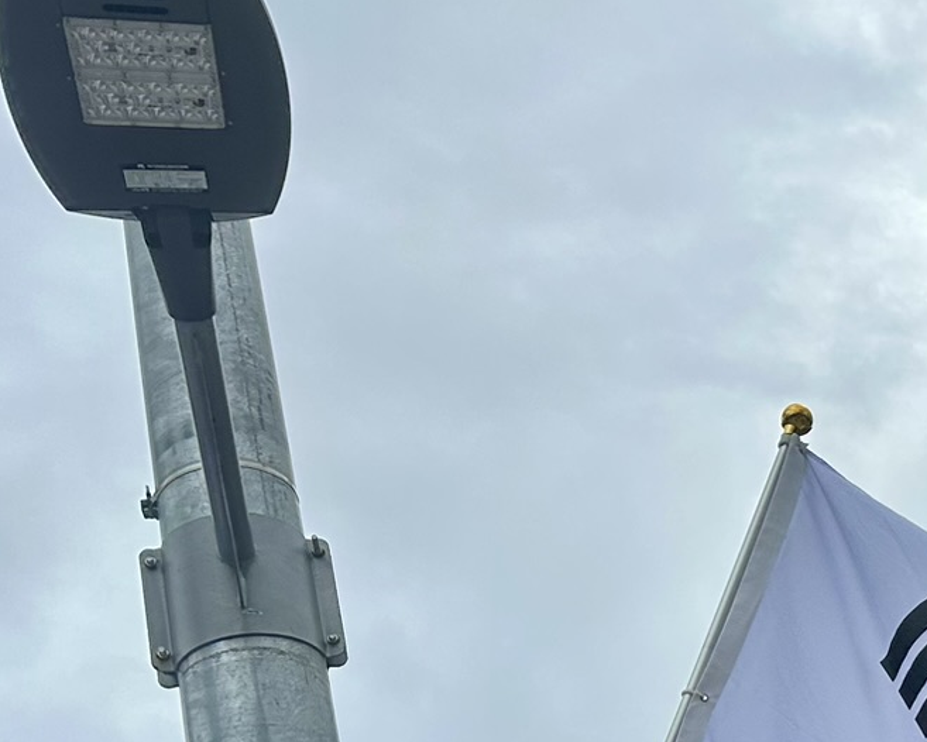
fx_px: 2003
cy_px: 804
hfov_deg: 21.7
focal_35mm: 73
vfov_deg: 20.1
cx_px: 1398
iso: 80
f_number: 1.78
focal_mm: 6.86
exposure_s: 1/3861
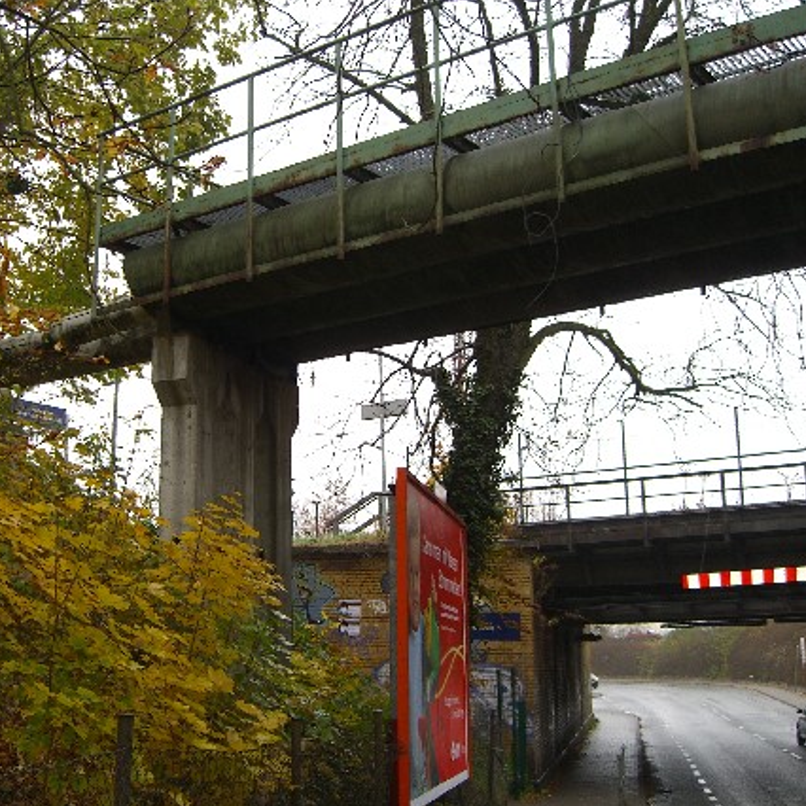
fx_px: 1212
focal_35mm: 46
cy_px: 408
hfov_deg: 36.6
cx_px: 298
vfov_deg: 36.8
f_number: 2.8
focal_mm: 7.9
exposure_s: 1/60
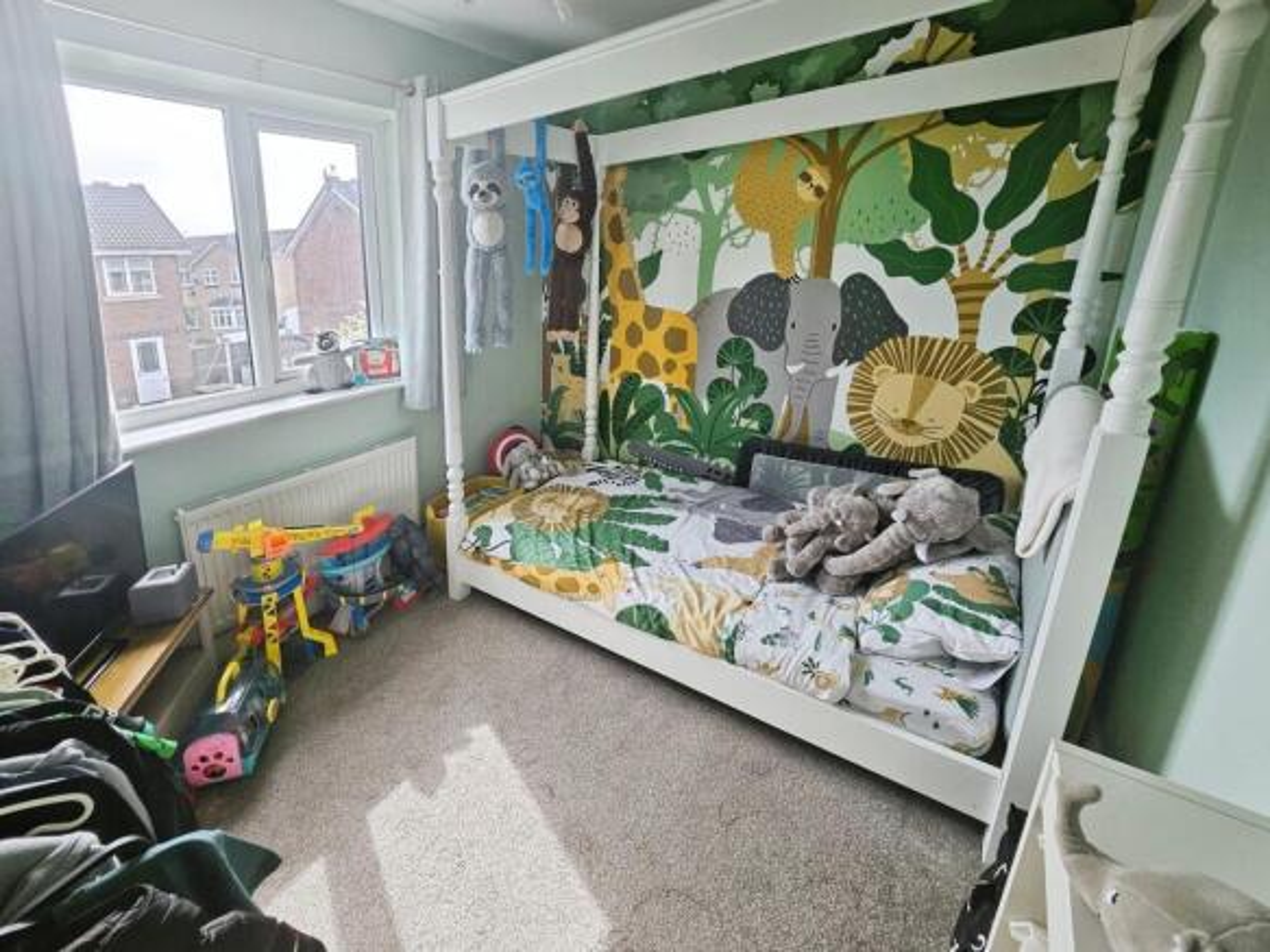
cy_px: 476
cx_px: 635
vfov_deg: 89.9
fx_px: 477
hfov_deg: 106.2
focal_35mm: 13
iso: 40
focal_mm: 1.7
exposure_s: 1/100
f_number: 2.2
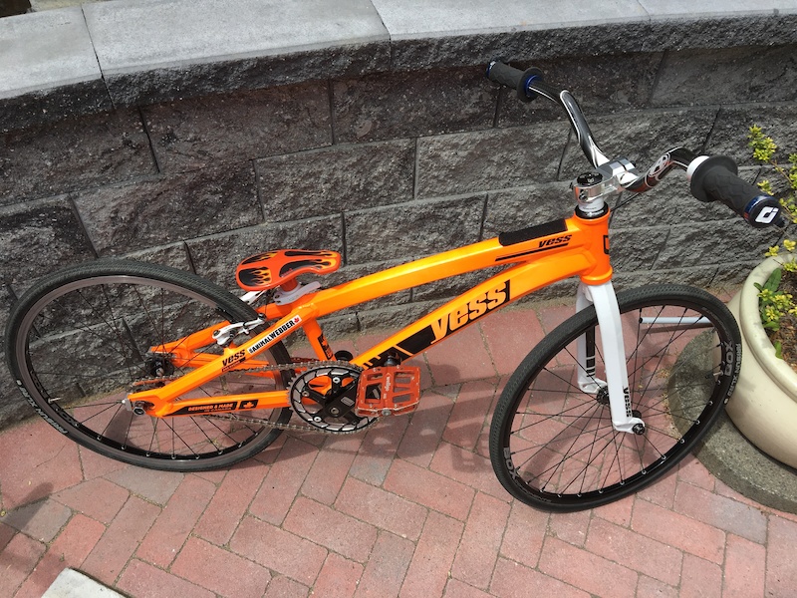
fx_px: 668
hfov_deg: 61.7
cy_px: 299
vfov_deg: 48.2
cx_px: 398
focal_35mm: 29
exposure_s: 1/950
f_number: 2.2
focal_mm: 4.15
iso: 25
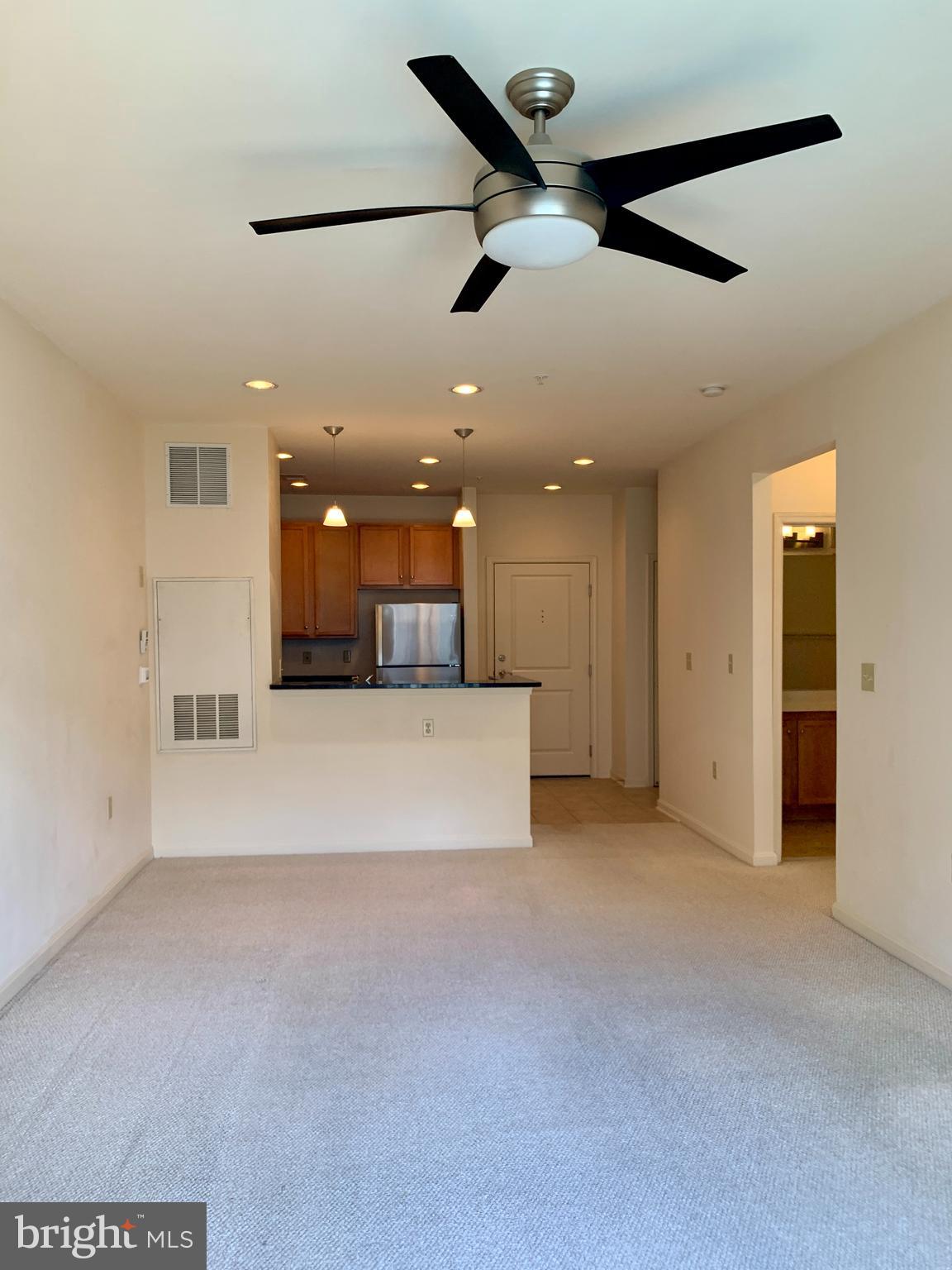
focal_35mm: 26
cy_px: 635
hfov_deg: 53.1
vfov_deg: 67.3
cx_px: 476
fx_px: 953
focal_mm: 4.25
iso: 64
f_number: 1.8
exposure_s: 1/121
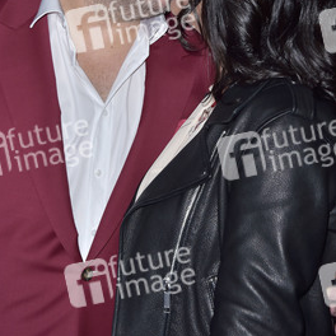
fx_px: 1483
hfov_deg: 12.9
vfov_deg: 12.9
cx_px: 167
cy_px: 87
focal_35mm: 135
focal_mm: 105
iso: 320
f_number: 7.1
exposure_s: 1/250
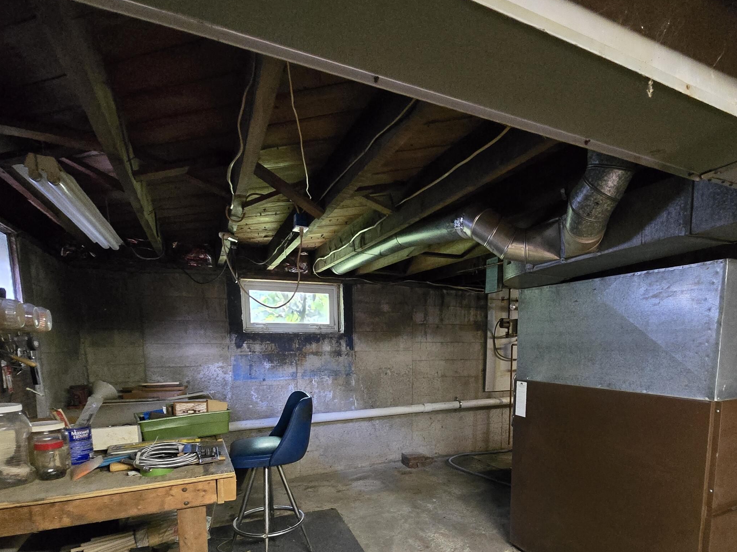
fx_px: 404
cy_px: 398
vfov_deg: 65.4
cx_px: 422
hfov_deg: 84.1
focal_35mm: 19
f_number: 2.2
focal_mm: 2.2
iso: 1600
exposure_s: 1/40
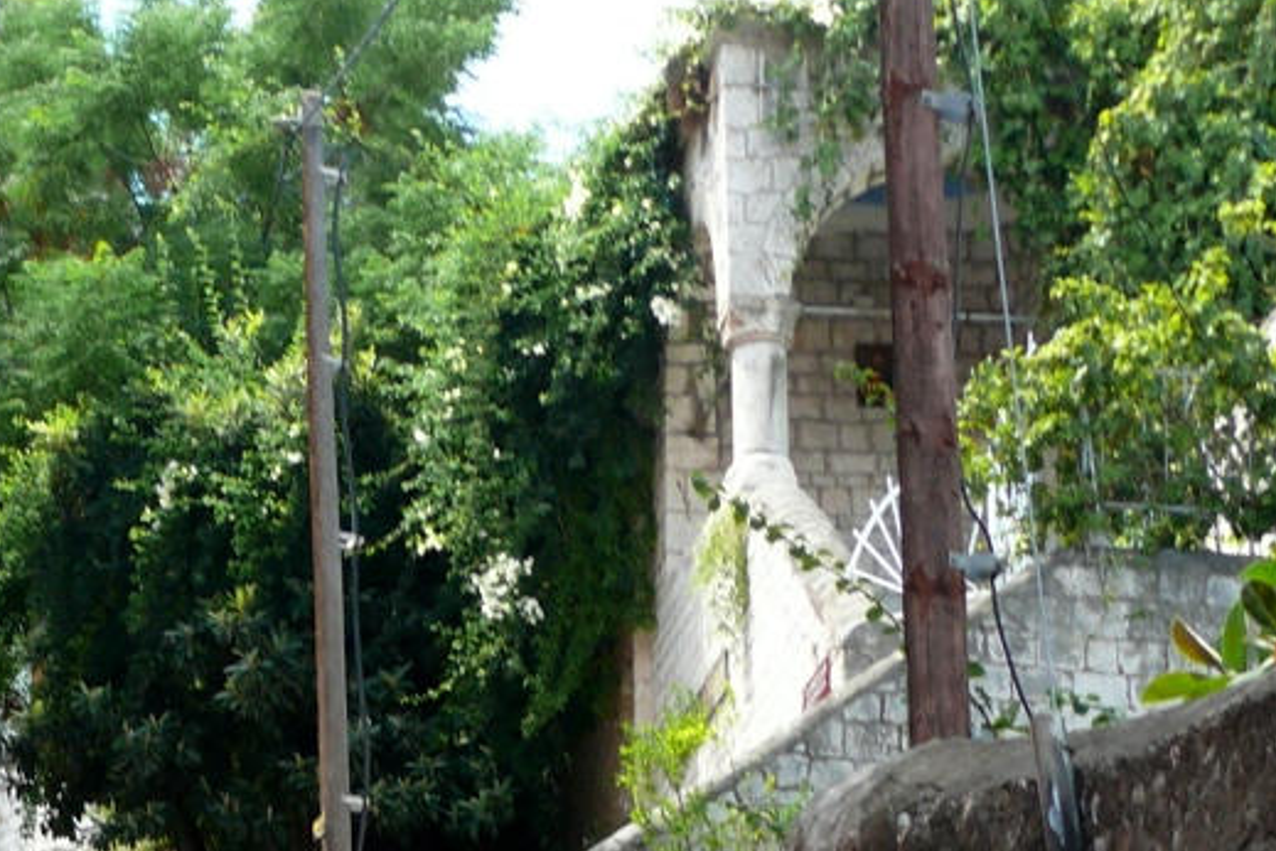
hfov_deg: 19.3
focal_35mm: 103
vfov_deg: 11.8
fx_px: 3650
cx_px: 25
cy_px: 1733
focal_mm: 7.4
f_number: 2.8
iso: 100
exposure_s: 1/100
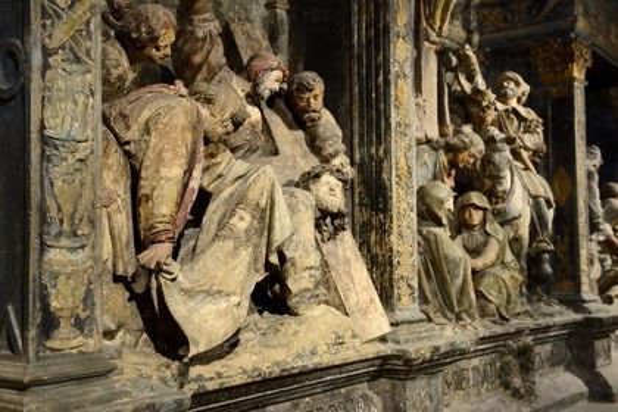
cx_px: 309
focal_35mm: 48
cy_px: 206
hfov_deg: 41.1
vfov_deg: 28.1
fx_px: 824
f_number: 9
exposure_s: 1/13
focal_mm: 48
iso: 800
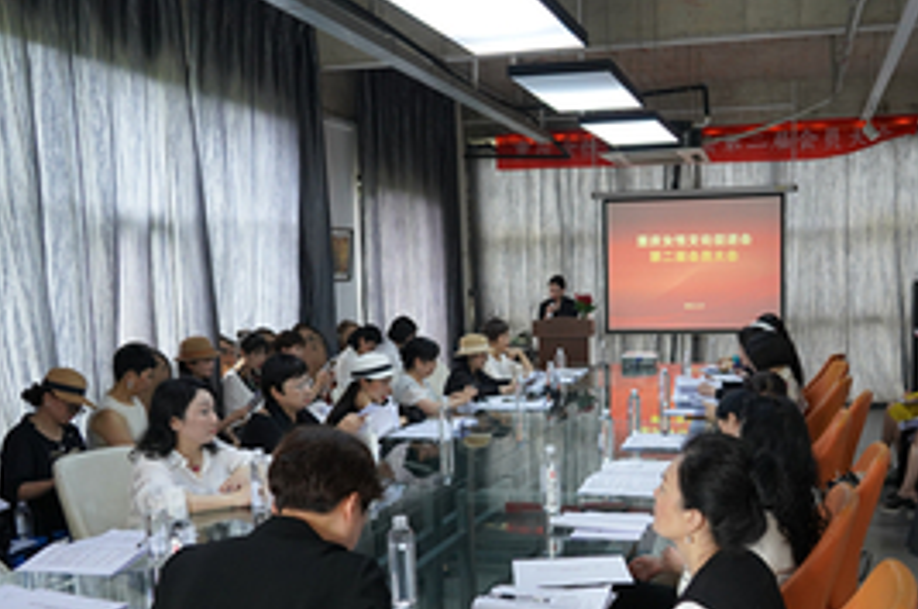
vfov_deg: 36.4
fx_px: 916
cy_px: 396
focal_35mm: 36
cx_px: 595
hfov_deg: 52.4
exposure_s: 1/160
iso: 1600
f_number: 4
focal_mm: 24
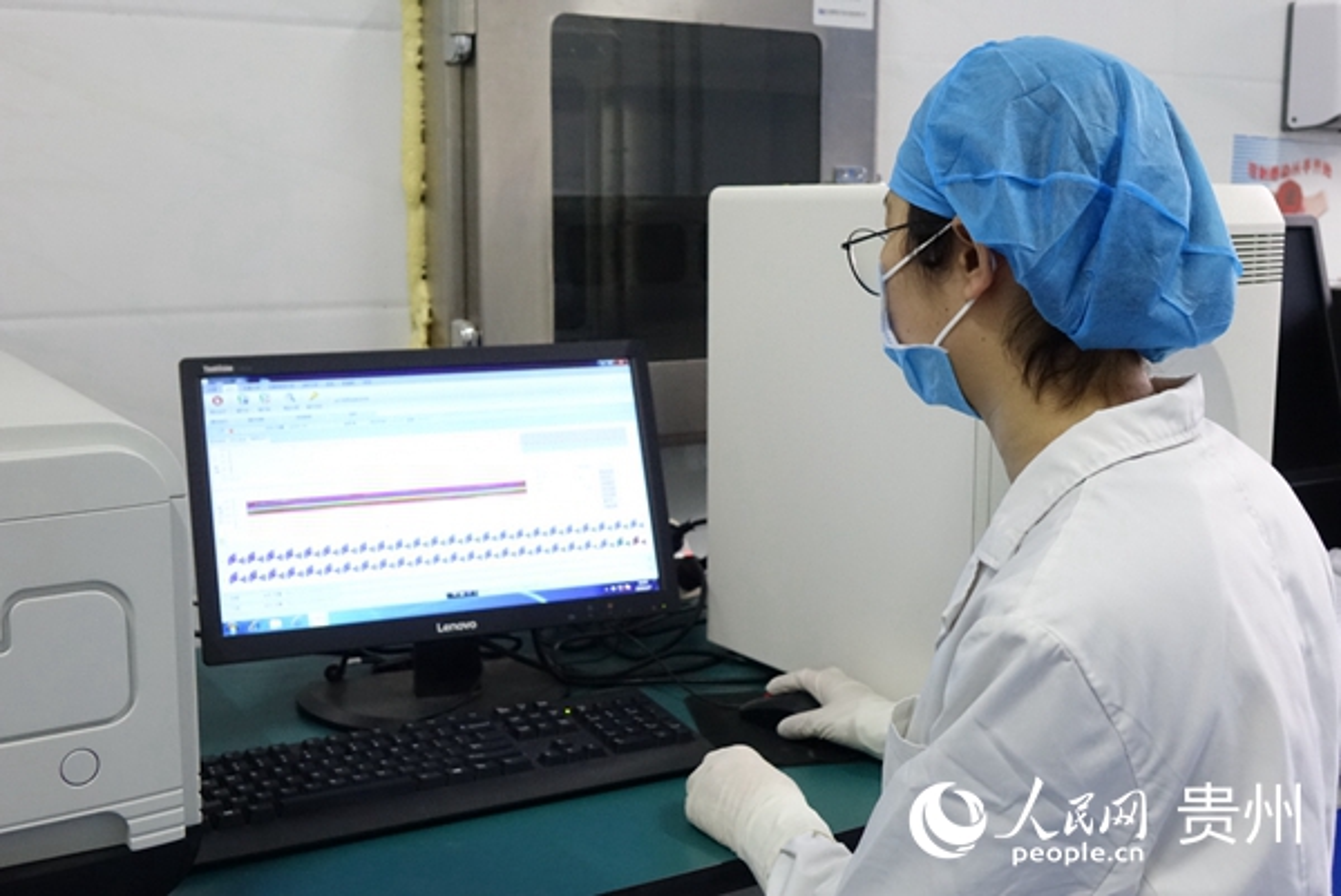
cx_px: 670
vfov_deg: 33.5
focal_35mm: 40
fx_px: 1491
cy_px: 448
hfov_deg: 48.4
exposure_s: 1/50
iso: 2000
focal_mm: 14.84
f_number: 2.8
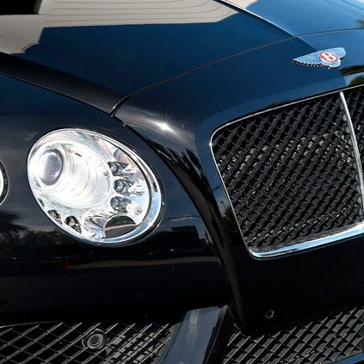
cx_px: 103
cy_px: 182
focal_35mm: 135
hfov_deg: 12.9
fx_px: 1606
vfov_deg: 12.9
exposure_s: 1/800
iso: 640
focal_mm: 70
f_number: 7.1
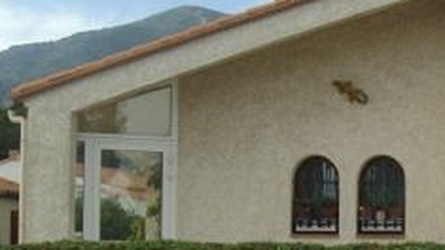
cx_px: 549
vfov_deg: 12.1
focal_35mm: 100
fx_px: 1180
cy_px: 186
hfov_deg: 19.9
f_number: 4.8
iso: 80
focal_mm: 6
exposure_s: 1/320
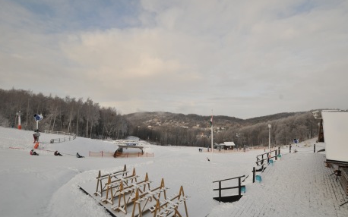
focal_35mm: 16
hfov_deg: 97.8
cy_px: 113
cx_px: 179
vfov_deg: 71.2
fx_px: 152
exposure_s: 1/400
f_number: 8
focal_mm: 10
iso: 200
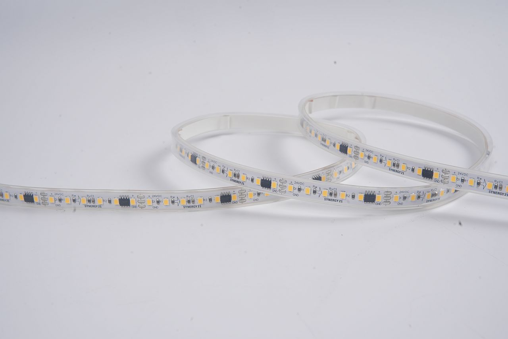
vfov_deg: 22.6
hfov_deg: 33.4
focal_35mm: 60
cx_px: 254
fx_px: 846
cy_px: 170
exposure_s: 1/125
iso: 100
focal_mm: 60
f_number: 16
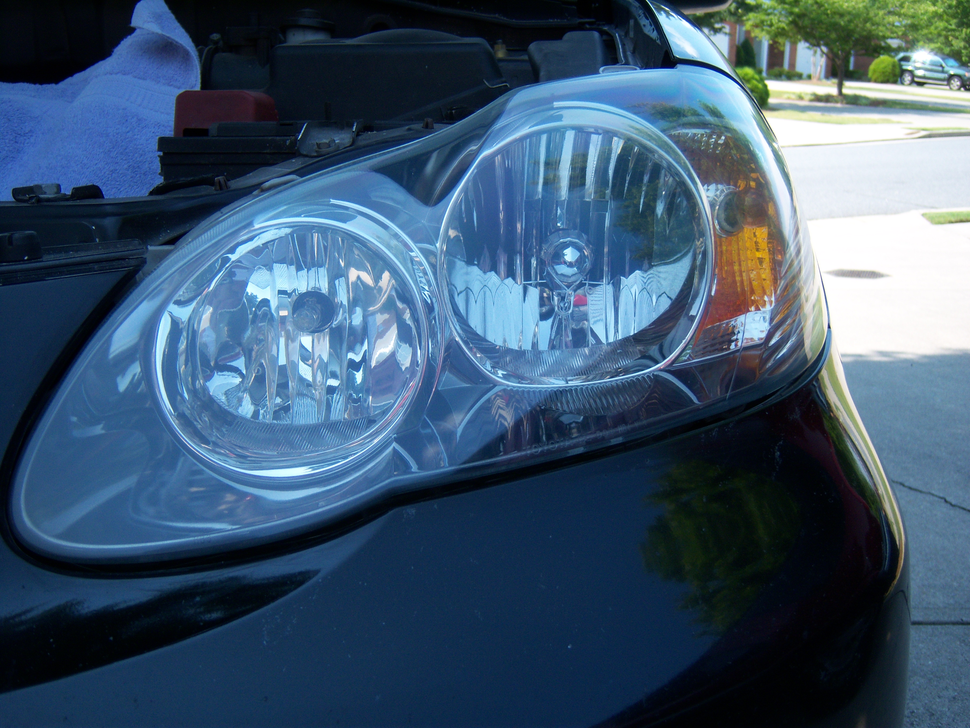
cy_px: 364
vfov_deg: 39.7
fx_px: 1009
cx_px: 485
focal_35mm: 36
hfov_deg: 51.4
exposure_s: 1/320
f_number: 2.8
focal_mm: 7.5
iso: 80
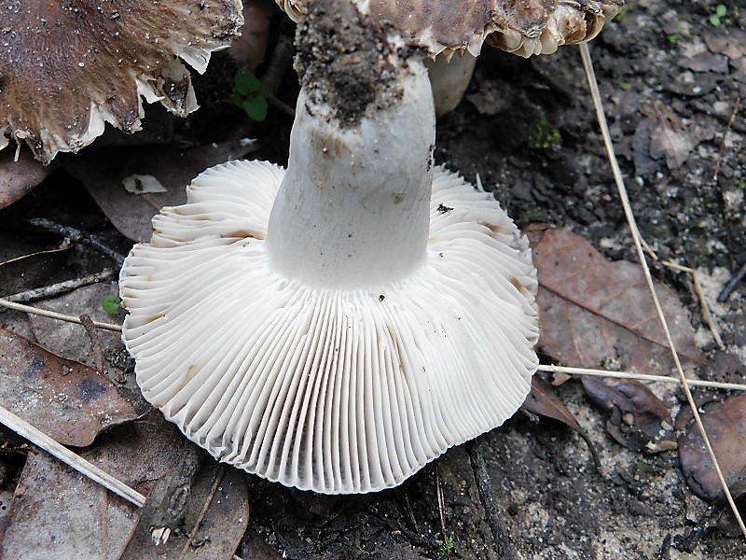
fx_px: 970
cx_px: 373
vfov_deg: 32.2
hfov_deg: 42.1
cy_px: 280
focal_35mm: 45
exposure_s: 1/13
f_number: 3.7
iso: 400
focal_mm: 8
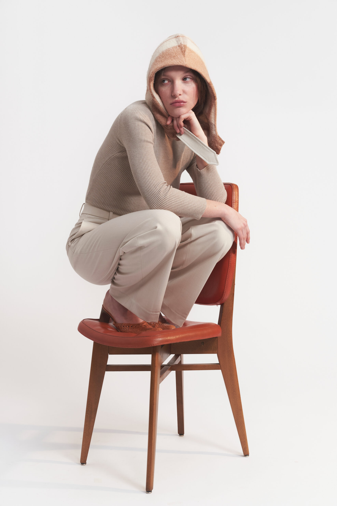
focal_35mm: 65
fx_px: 912
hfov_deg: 20.9
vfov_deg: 30.9
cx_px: 168
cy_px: 253
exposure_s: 1/160
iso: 400
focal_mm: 65
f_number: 10
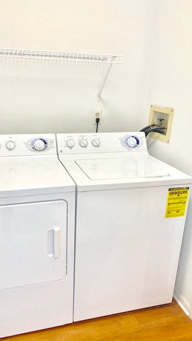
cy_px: 169
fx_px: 262
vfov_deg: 66.0
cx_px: 76
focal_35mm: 29
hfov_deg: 40.0
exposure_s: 1/120
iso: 64
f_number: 1.8
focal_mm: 4.25
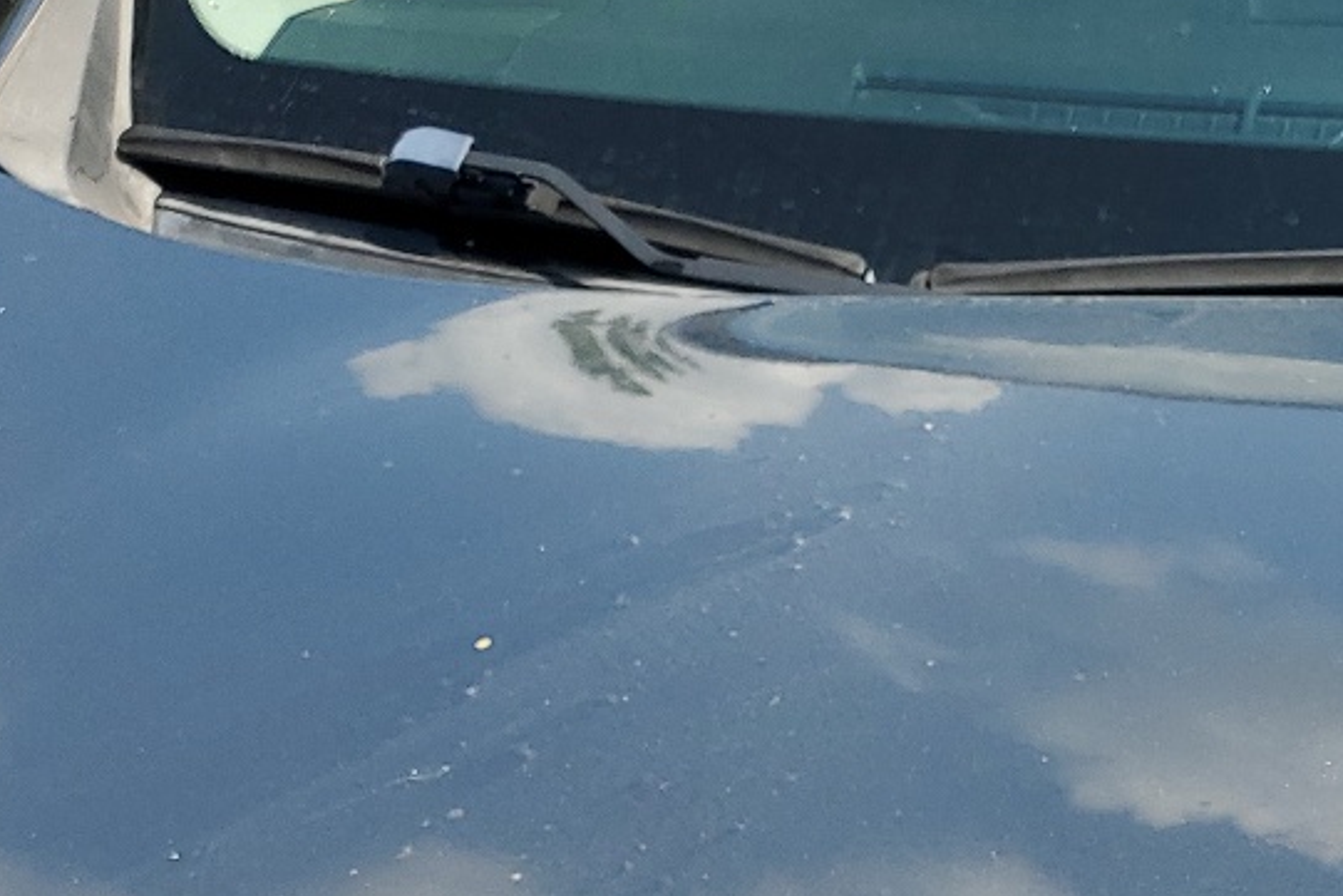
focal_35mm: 80
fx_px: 2985
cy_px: 1417
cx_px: 1447
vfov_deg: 15.5
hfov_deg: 23.9
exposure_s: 1/1667
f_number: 1.5
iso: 50
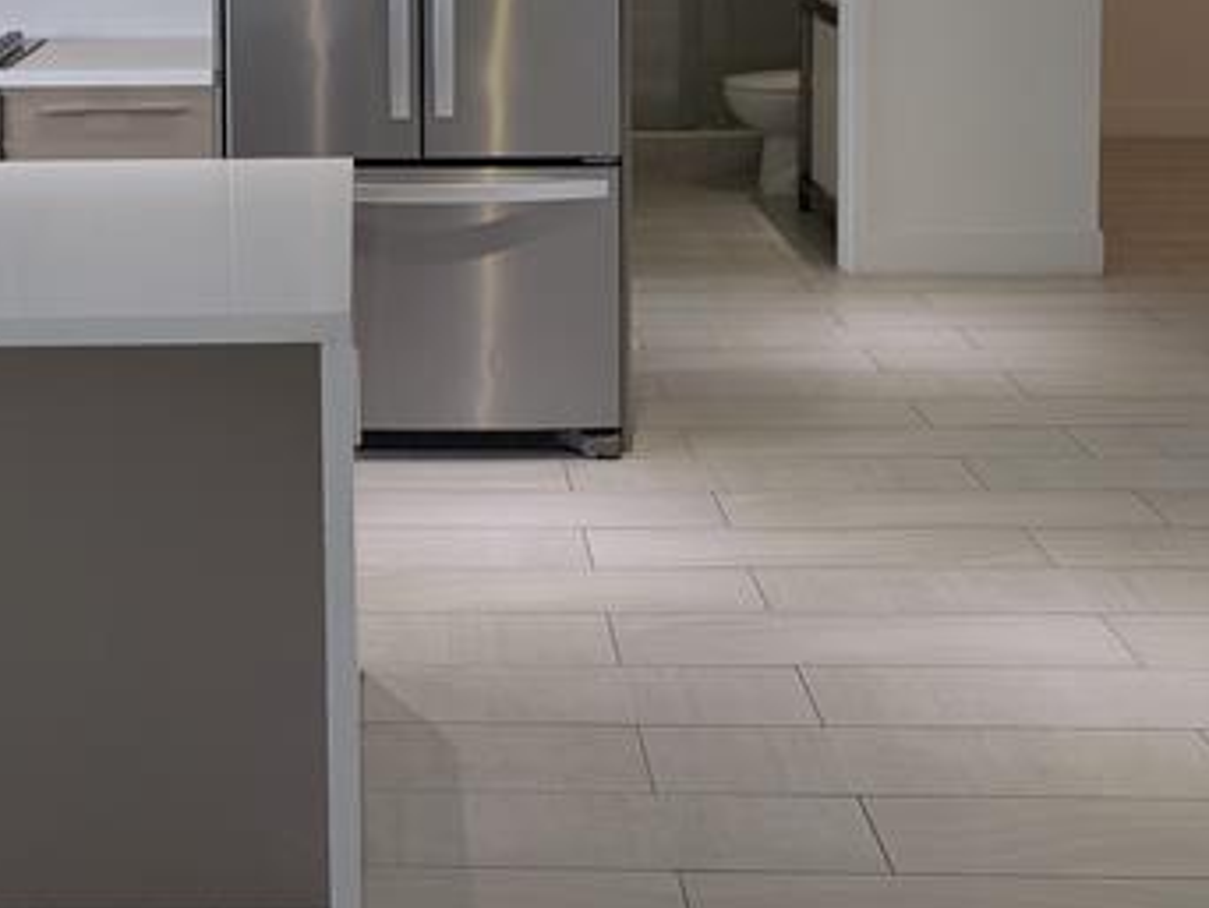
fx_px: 1957
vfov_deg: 24.7
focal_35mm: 56
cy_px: -32
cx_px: 306
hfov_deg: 33.7
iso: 23
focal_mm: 6.9
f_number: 1.68
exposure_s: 1/40
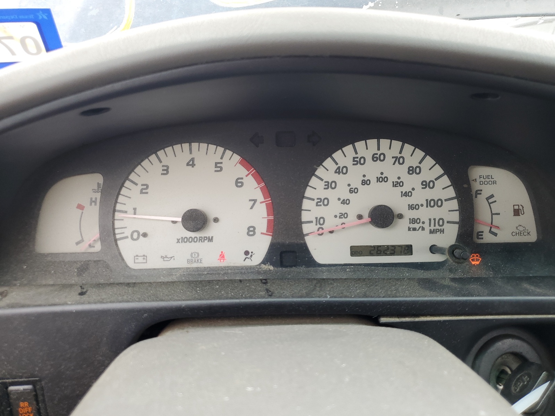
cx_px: 278
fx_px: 417
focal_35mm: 26
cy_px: 208
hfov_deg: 67.3
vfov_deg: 53.1
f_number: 1.5
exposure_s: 1/120
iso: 51
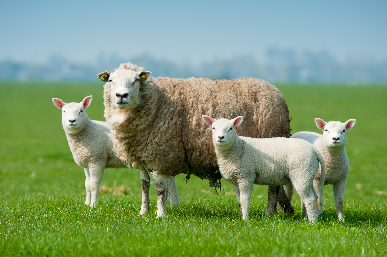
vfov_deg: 4.2
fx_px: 3545
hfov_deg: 6.2
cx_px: 194
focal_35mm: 330
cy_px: 128
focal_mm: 330
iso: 200
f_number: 7.1
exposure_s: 1/800
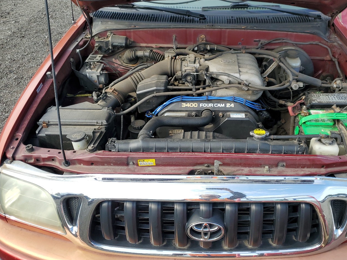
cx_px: 218
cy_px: 104
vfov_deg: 42.7
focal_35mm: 33
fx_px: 331
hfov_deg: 54.7
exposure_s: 1/833
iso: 50
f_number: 1.5
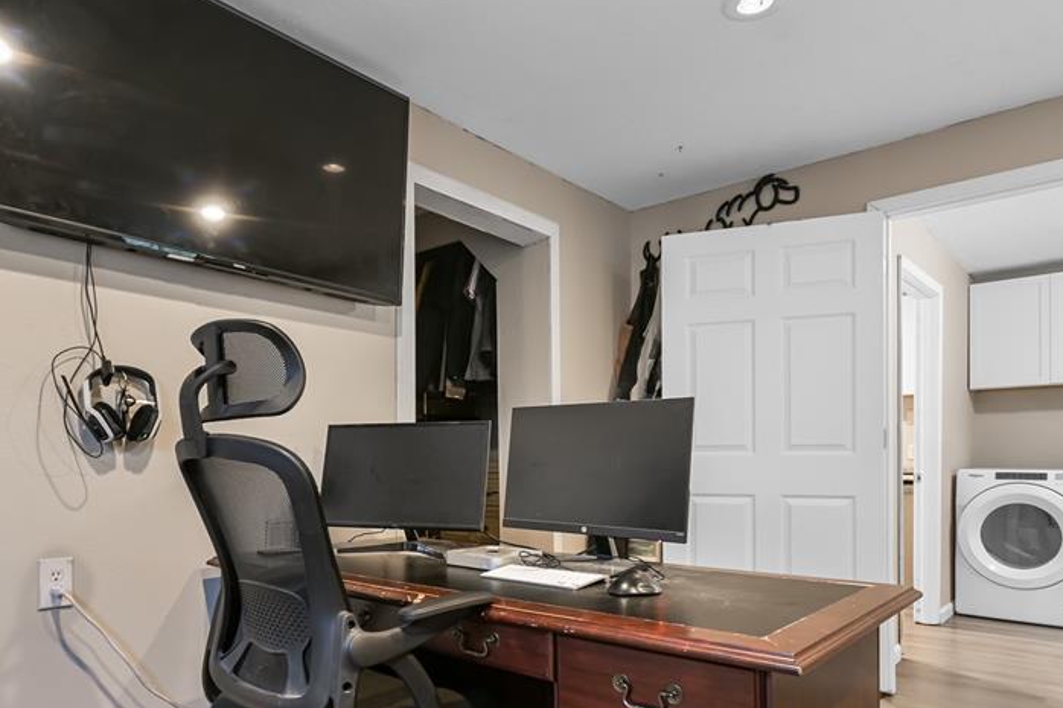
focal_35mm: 22
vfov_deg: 57.2
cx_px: 475
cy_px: 367
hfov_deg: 78.3
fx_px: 649
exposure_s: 1
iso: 100
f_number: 4.5
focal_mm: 10
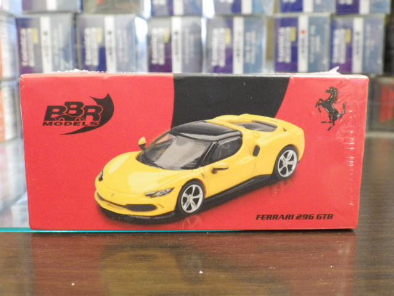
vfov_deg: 35.1
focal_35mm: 41
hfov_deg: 45.8
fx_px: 467
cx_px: 197
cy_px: 148
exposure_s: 1/25
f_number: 3.6
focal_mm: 7.4
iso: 1000
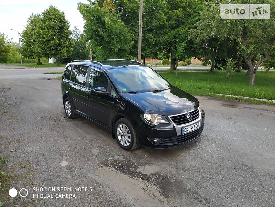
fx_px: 191
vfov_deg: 56.8
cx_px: 138
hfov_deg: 71.6
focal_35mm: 24
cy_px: 104
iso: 250
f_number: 1.9
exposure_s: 1/456
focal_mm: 3.9
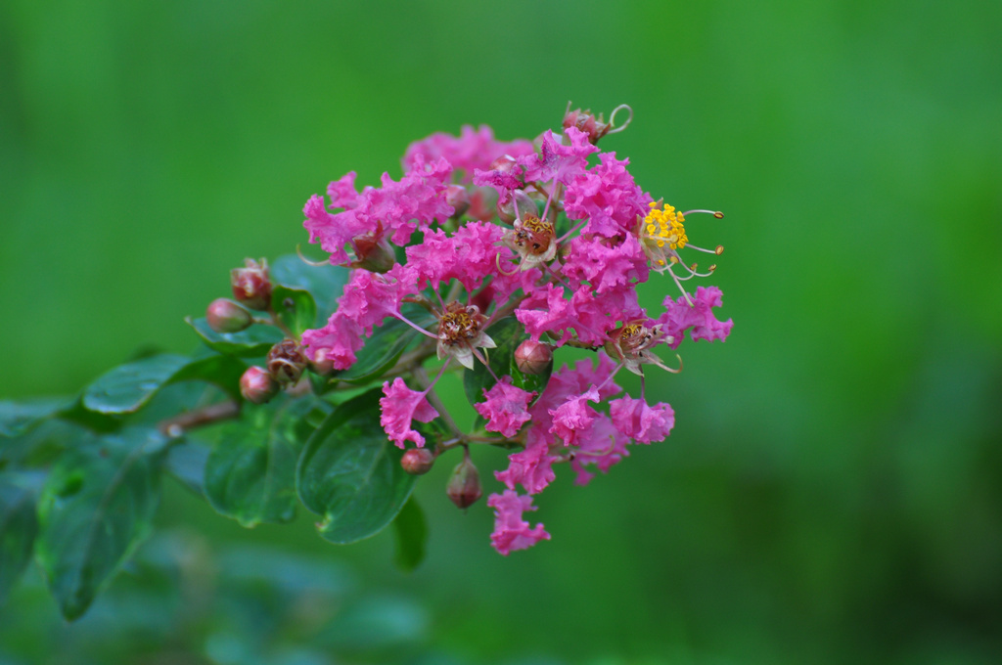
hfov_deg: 4.6
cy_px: 332
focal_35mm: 450
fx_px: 12509
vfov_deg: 3.0
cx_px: 501
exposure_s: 1/80
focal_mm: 300
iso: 200
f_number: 5.6
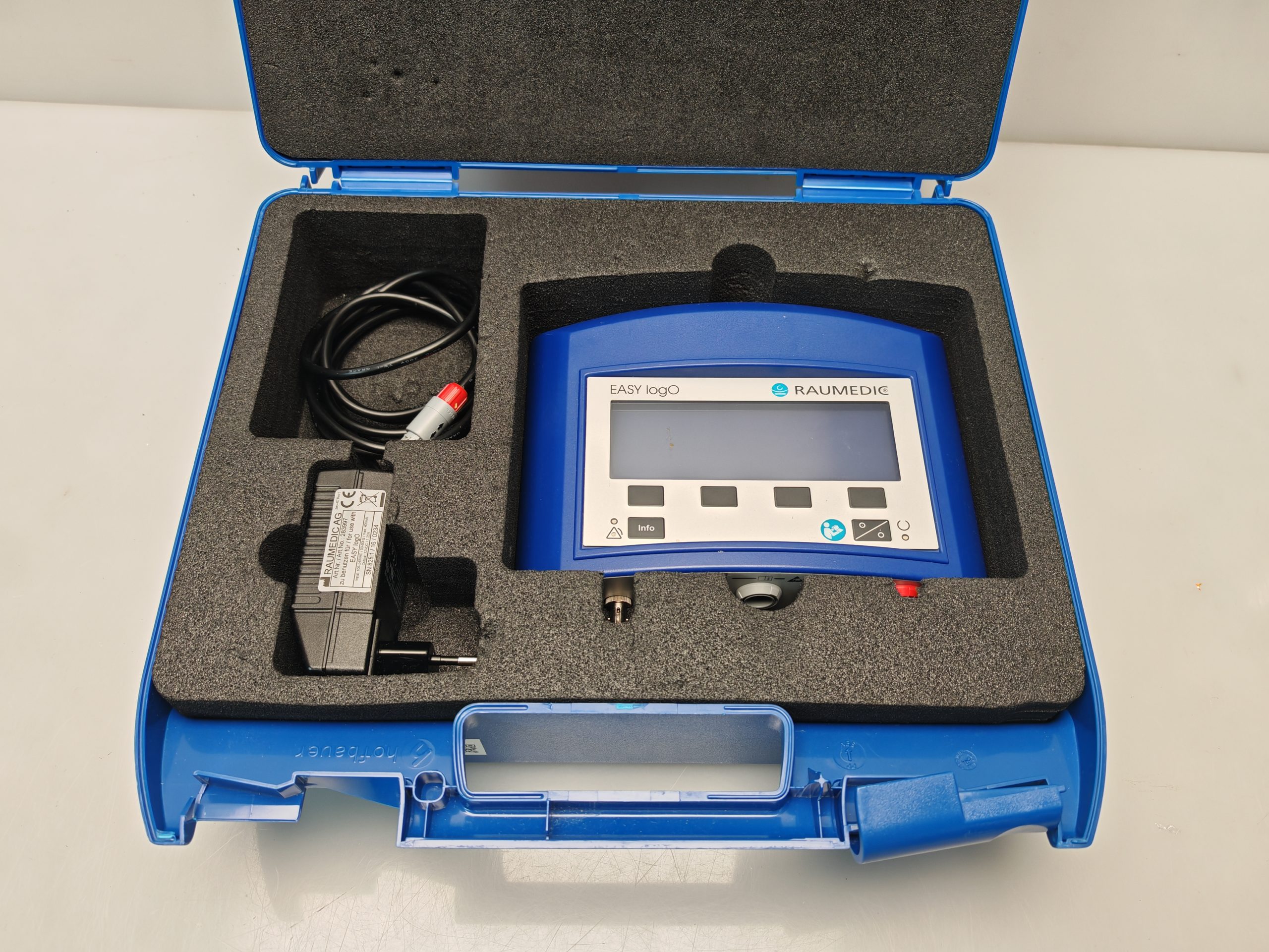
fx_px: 990
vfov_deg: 51.4
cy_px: 476
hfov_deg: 65.3
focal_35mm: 27
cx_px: 634
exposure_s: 1/100
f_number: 2
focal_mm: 6.83
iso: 160
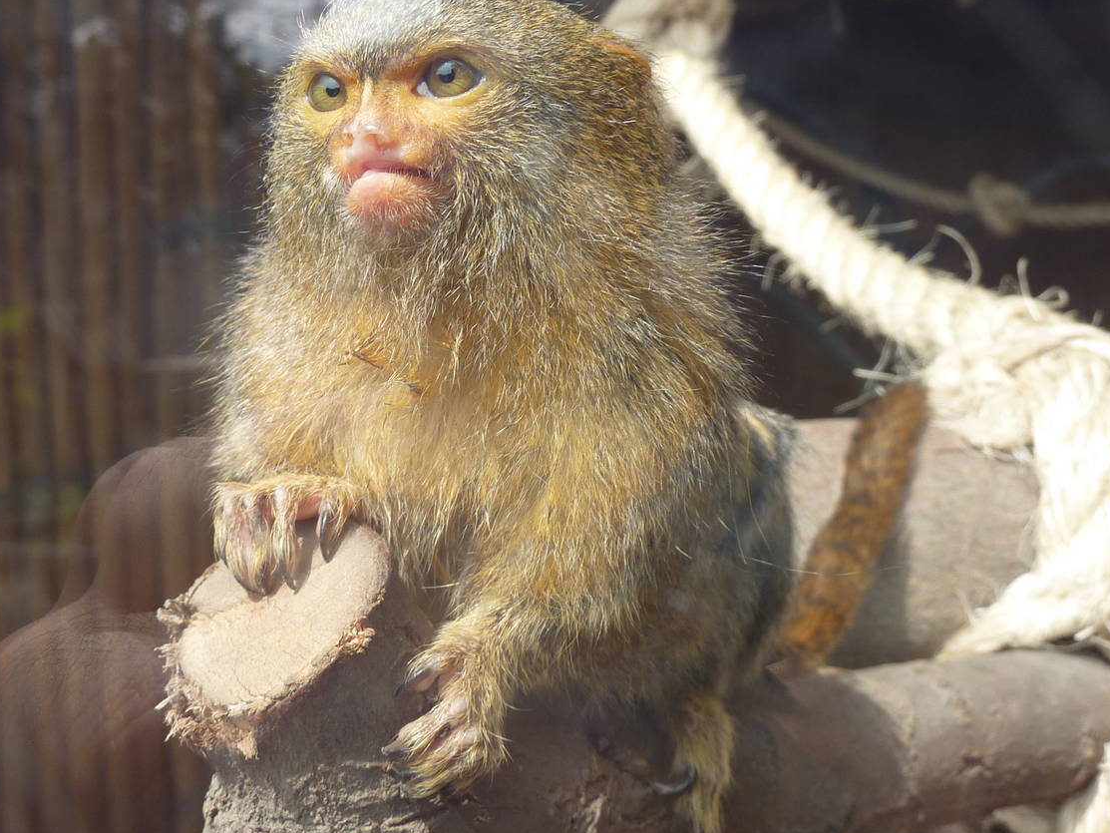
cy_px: 340
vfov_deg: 31.4
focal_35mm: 46
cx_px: 481
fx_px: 1475
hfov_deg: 41.2
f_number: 4
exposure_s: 1/250
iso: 80
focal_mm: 5.3
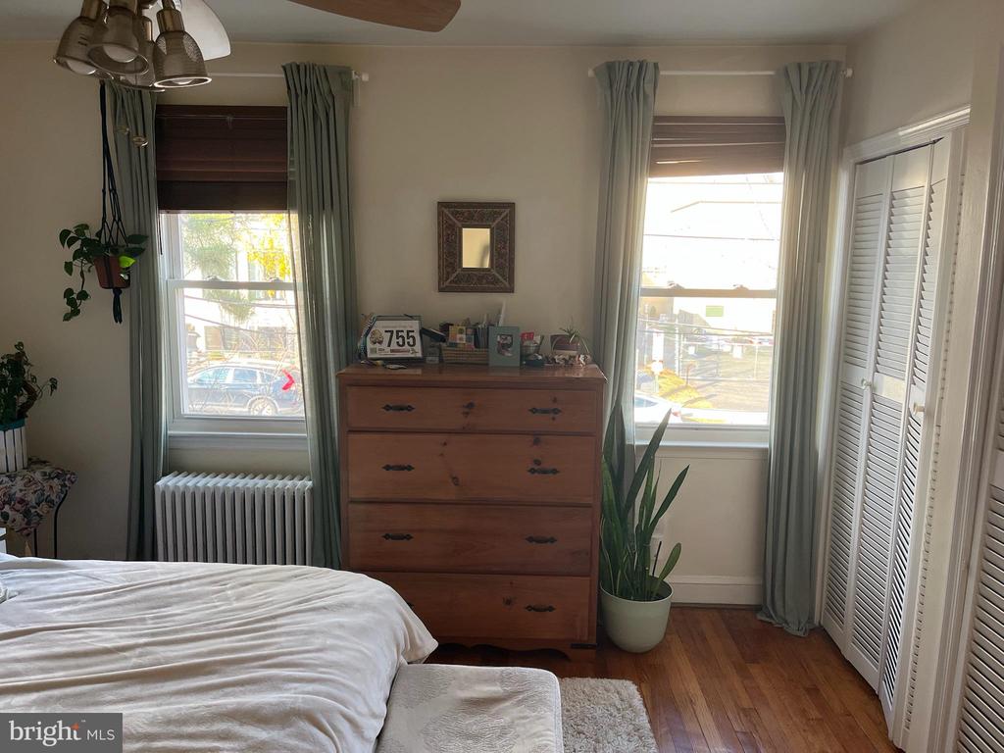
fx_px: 754
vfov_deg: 53.1
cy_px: 376
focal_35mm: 26
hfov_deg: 67.3
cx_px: 502
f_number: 1.6
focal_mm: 5.1
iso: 100
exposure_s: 1/122
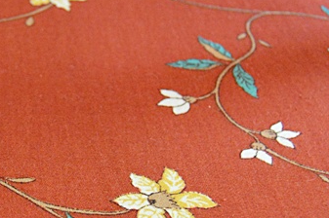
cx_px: 13
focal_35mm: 84
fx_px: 771
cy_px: 194
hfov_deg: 23.2
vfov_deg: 15.9
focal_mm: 19
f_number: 3.5
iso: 3200
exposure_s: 1/40
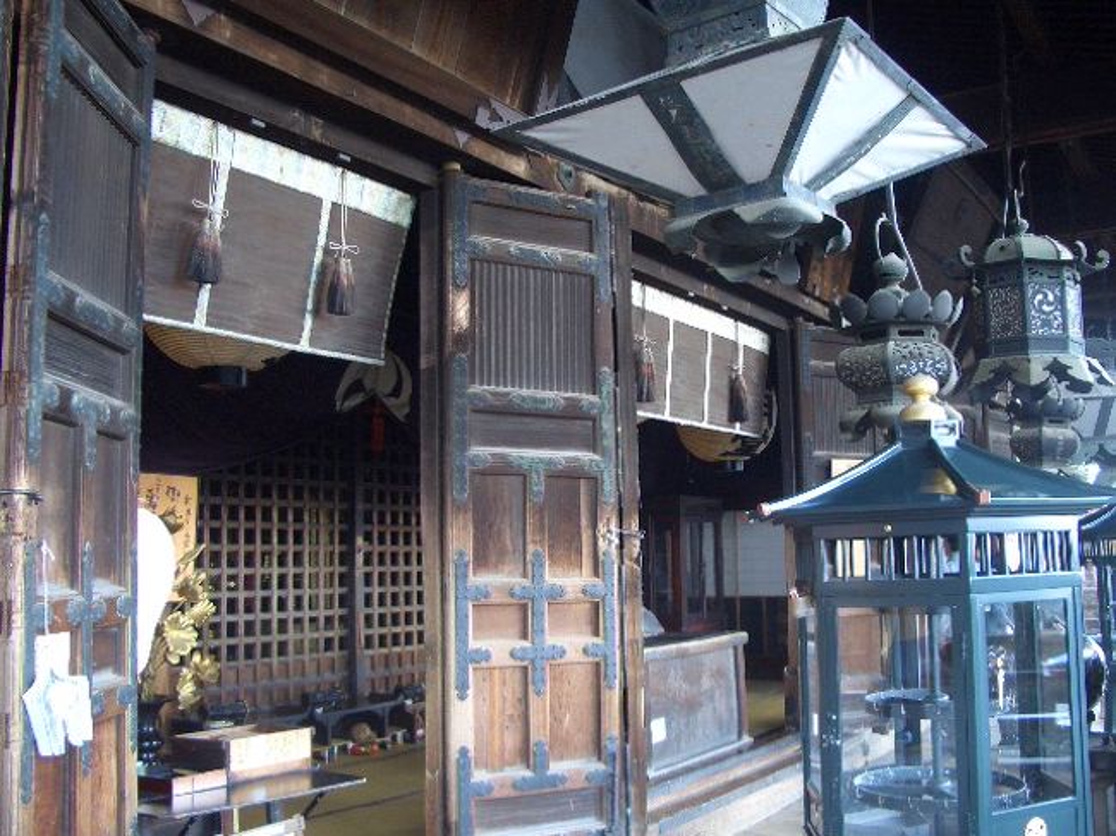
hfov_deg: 52.6
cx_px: 558
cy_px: 418
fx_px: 1128
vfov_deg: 40.7
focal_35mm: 35
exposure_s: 1/30
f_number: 2.6
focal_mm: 5.8
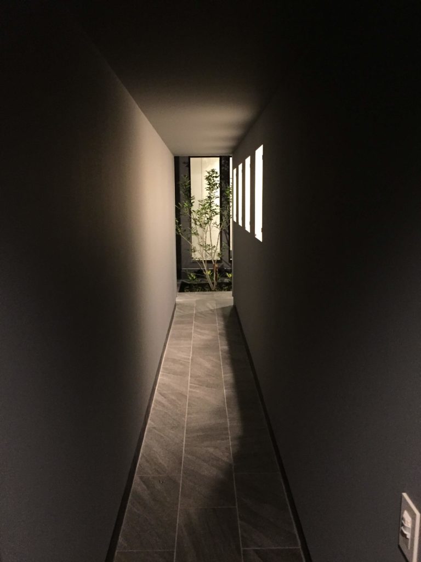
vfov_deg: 61.7
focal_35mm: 29
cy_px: 281
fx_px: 470
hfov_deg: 48.2
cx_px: 210
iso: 250
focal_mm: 4.15
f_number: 2.2
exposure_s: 1/15
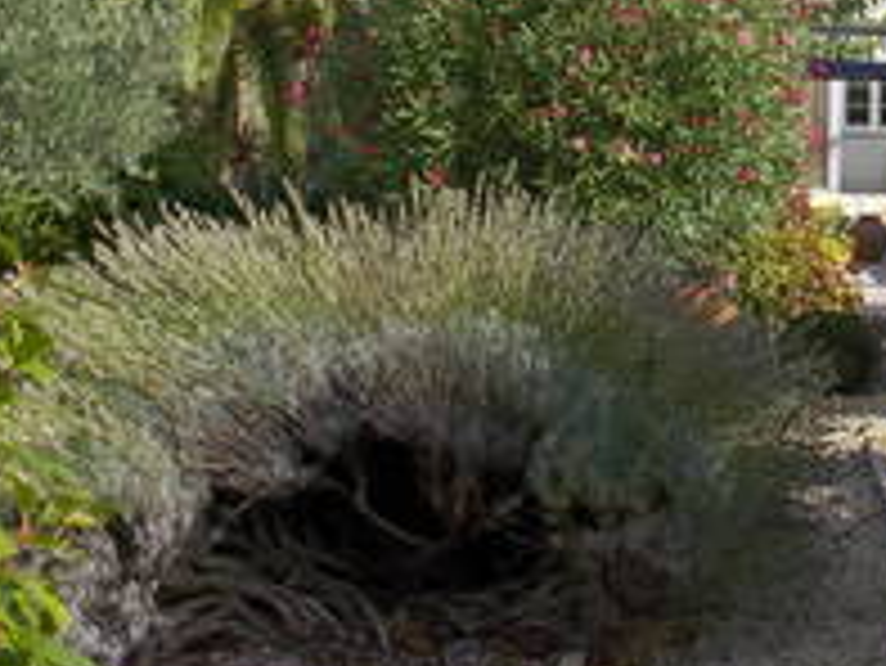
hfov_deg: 35.2
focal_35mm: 53
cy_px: 112
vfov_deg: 26.9
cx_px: 684
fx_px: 1357
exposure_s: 1/250
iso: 80
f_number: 5.6
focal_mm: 4.1
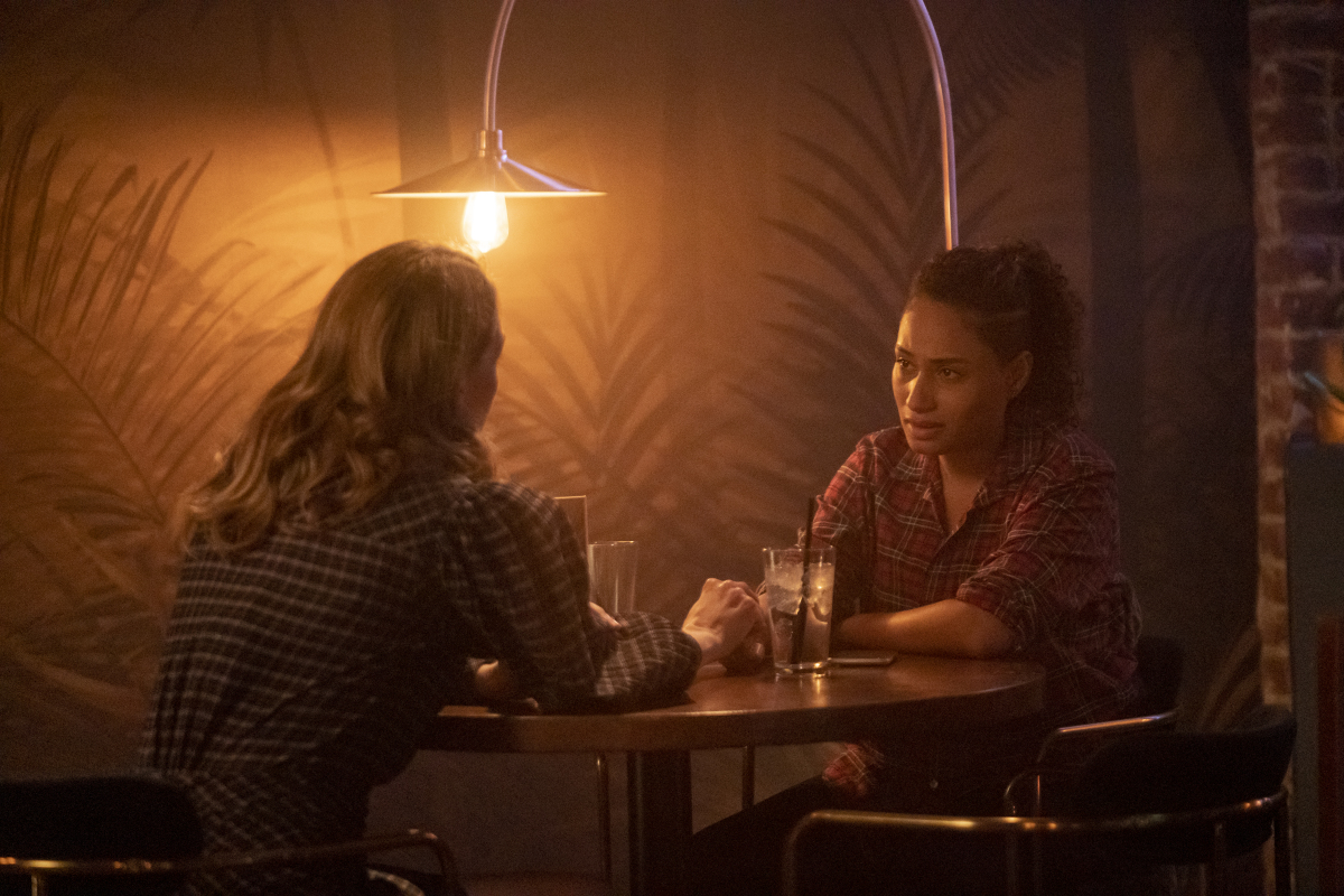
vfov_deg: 13.7
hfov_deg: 20.4
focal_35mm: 100
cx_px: 672
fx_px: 3733
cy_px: 448
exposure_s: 1/100
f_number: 2.8
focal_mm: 100
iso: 8000
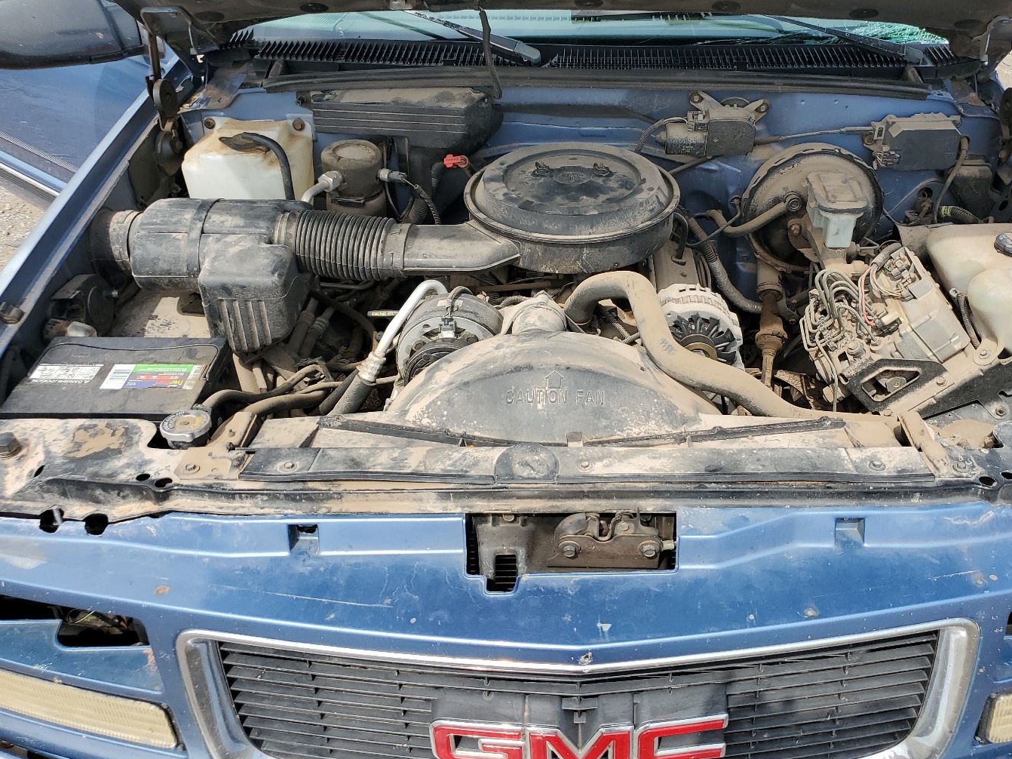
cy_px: 336
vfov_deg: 45.3
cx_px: 599
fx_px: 906
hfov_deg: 58.0
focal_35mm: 31
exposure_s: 1/1667
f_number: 1.5
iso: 50
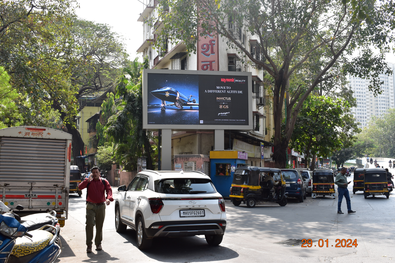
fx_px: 444
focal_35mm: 40
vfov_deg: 33.0
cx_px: 198
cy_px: 132
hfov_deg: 47.9
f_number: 10
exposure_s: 1/200
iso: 400
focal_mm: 27
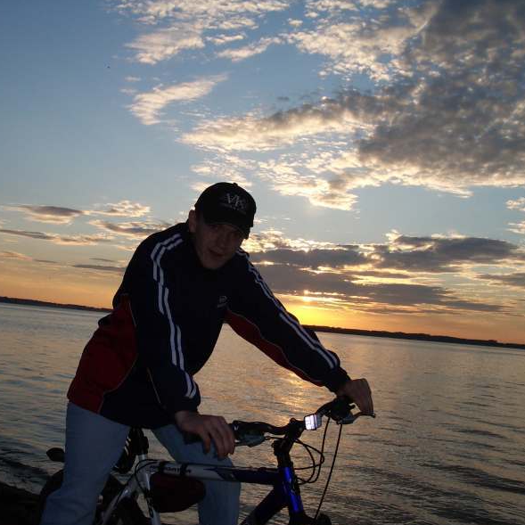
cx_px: 203
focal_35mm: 42
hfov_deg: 39.8
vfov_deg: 40.0
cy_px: 264
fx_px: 721
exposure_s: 1/400
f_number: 4.3
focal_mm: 5.8
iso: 80
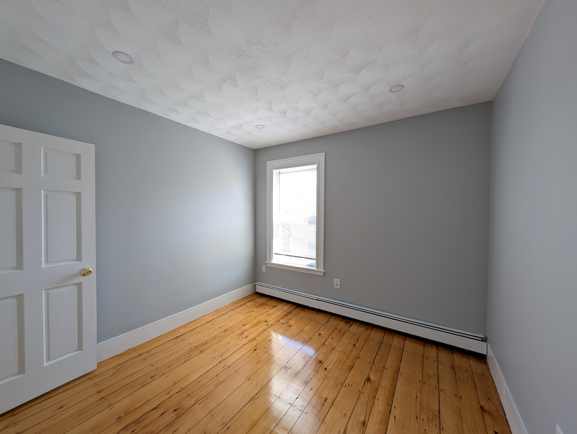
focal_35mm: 12
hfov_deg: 110.5
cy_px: 217
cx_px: 288
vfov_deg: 94.6
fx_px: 200
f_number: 1.95
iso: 41
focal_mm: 2.23
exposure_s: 1/91.5
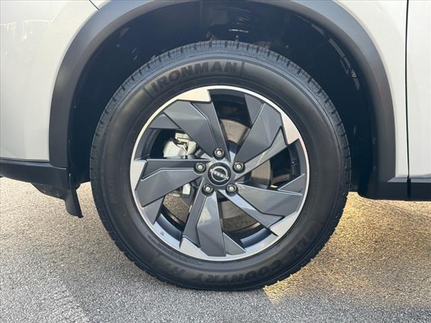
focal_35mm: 48
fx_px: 598
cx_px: 216
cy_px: 162
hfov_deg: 39.7
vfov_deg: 30.3
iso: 80
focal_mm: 6.76
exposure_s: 1/172
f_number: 1.78
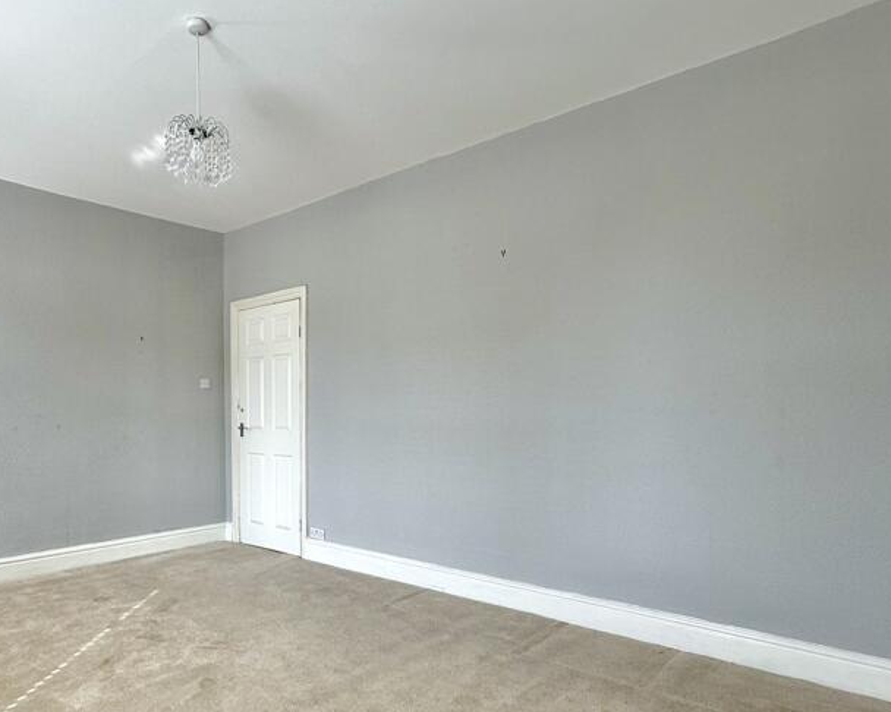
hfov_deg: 70.9
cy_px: 442
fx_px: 606
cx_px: 311
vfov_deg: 60.1
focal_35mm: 23
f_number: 2.2
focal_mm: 2.22
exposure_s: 1/99
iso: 50
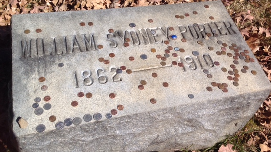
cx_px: 136
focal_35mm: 39
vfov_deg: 30.3
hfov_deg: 51.6
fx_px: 280
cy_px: 56
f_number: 2.4
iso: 50
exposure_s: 1/2160
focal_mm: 4.28
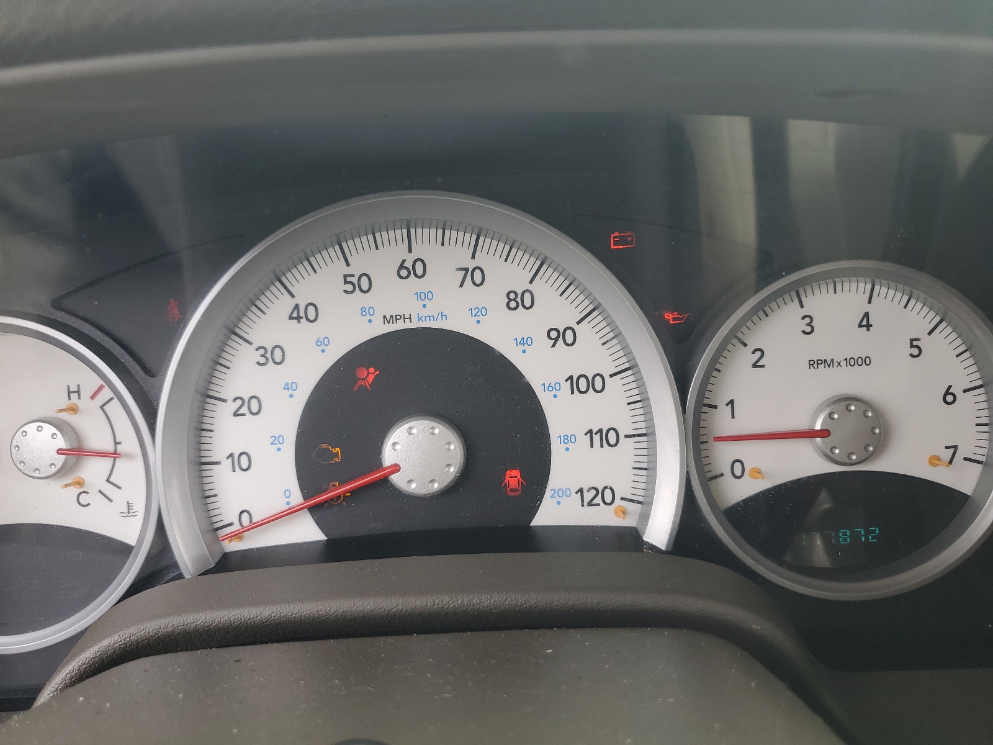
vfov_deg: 53.1
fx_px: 746
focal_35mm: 26
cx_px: 496
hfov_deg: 67.3
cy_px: 372
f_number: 1.5
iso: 50
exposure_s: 1/238
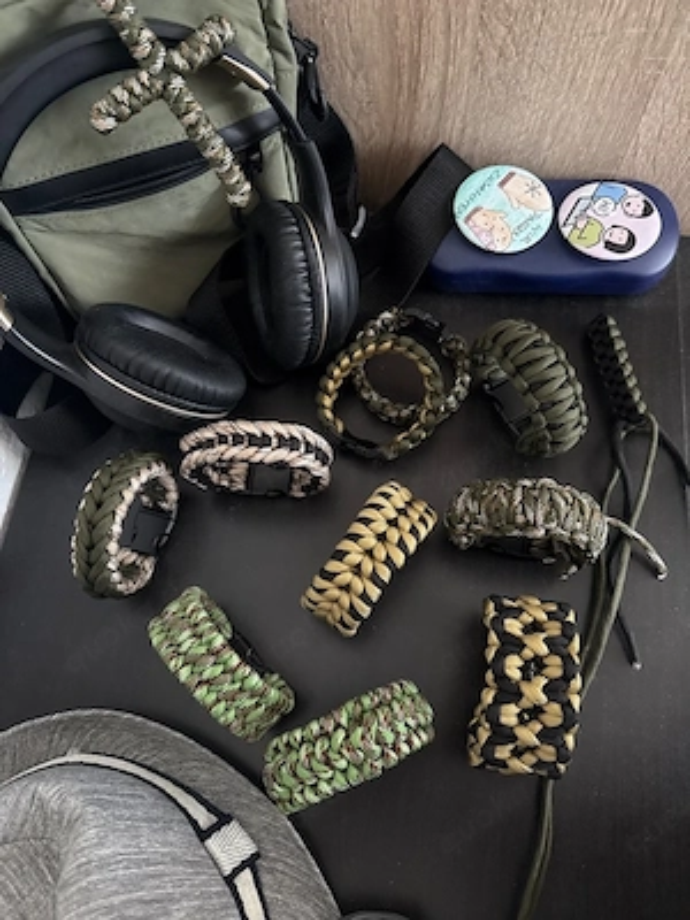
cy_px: 460
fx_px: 638
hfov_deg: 56.8
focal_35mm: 24
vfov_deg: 71.6
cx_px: 345
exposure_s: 1/30
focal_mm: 6.76
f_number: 1.78
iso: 1000
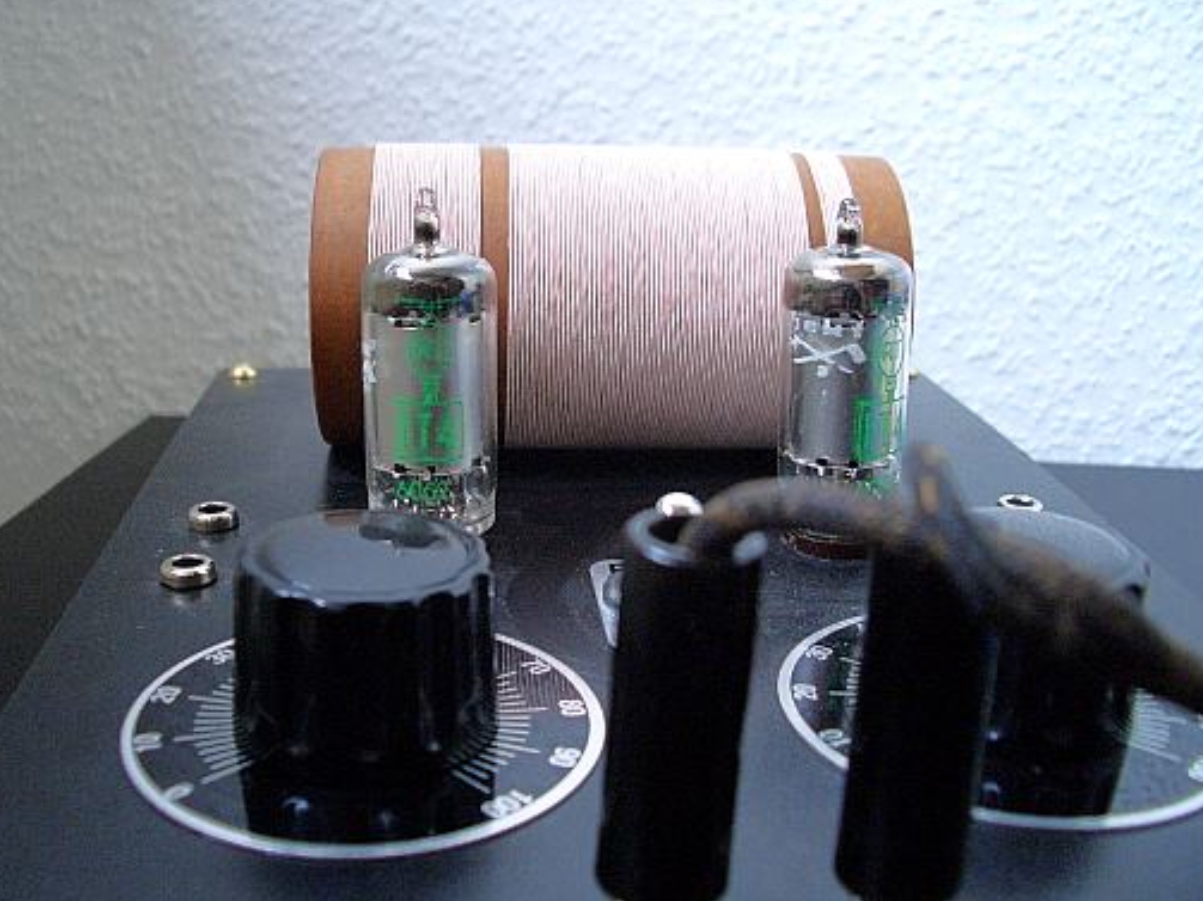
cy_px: 411
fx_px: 1355
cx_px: 557
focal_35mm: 39
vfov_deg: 36.8
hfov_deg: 47.8
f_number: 2.6
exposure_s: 1/100
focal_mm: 5.8
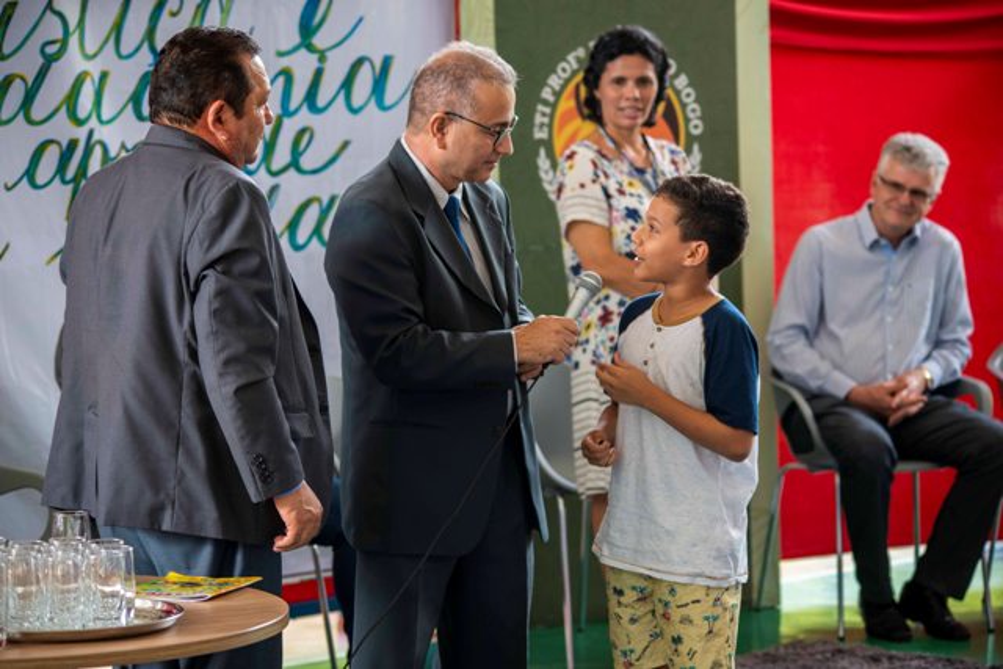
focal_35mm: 150
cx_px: 502
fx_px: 4180
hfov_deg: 13.7
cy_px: 334
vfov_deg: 9.2
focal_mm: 150
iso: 640
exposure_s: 1/80
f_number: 5
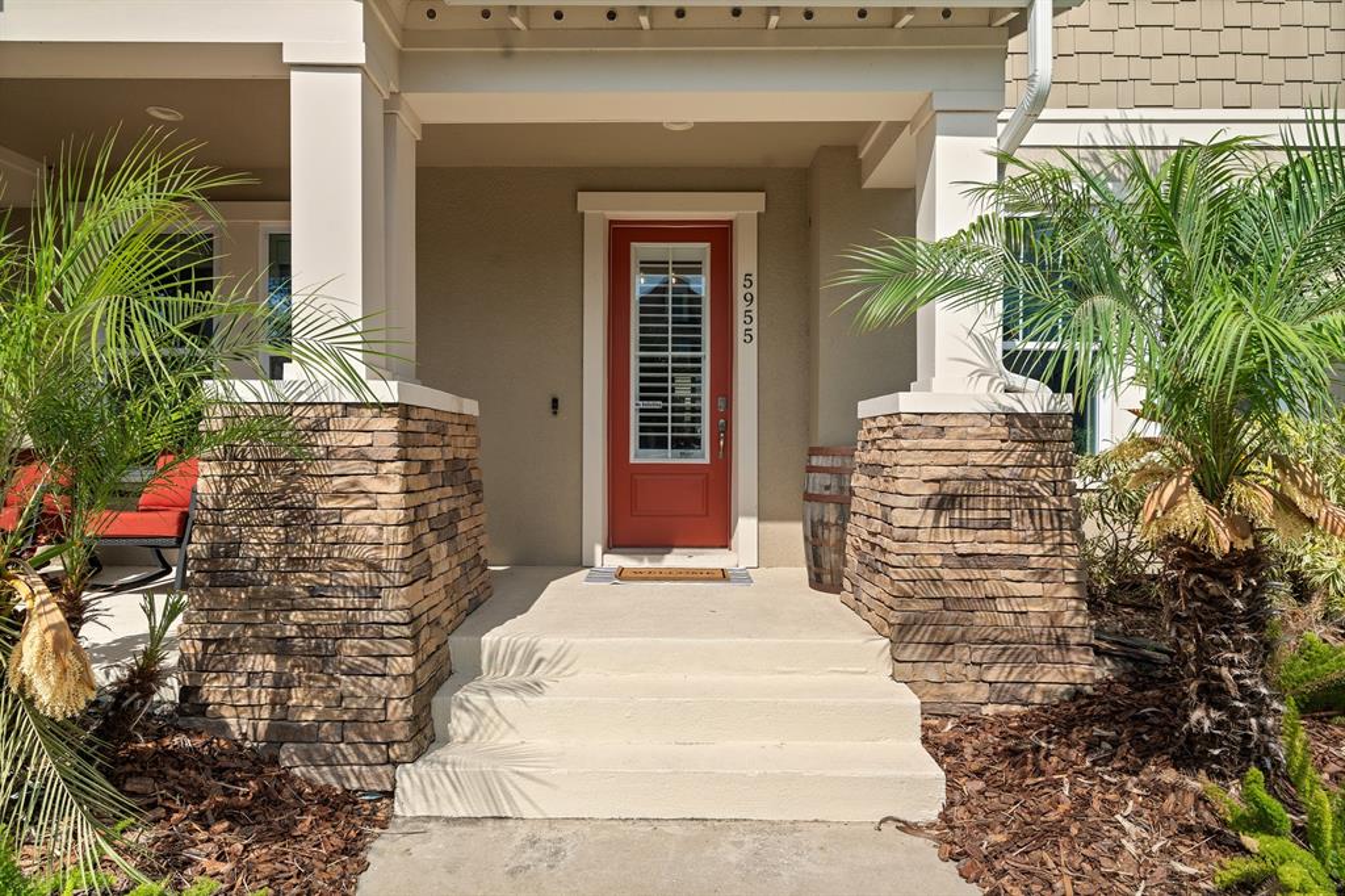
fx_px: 784
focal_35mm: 21
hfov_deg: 81.2
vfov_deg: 59.5
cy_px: 448
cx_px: 672
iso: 250
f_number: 8
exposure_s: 1/100
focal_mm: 21
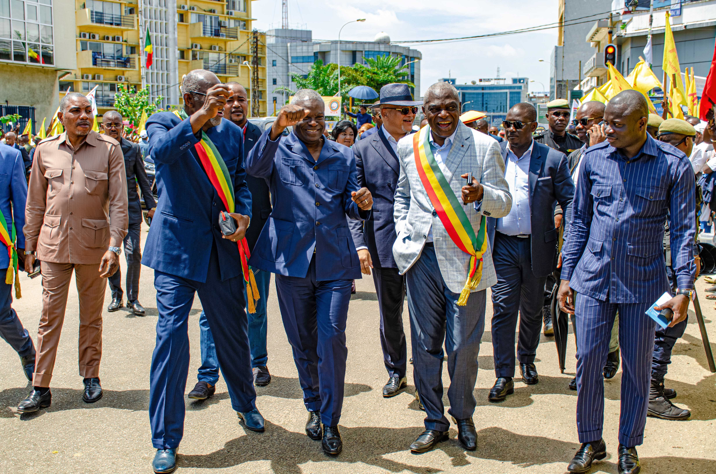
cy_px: 237
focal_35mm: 45
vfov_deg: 29.7
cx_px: 358
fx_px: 893
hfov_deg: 43.7
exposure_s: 1/320
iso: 100
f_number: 4
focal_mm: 30
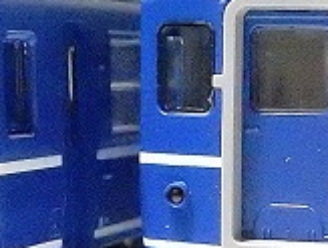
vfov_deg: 8.1
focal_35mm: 184
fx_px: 1747
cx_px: 314
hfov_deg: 10.6
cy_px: 135
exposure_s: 1/80
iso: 3200
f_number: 4.2
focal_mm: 7.6
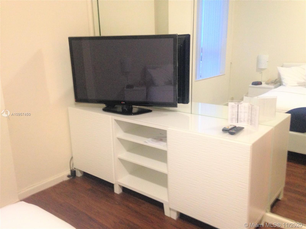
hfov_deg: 55.4
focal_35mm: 33
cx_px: 153
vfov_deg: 42.9
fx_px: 292
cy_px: 114
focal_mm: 4.12
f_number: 2.4
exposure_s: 1/15
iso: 320
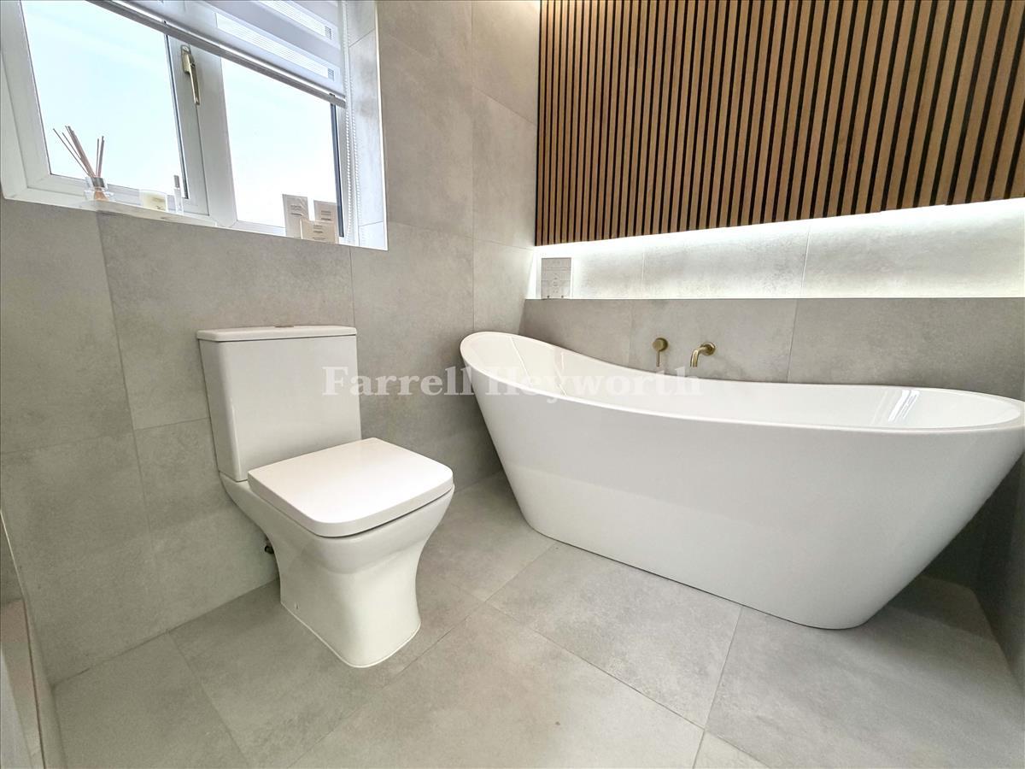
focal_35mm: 14
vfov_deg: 85.7
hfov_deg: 102.1
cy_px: 384
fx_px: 415
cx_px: 512
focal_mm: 2.22
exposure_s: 1/100
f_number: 2.2
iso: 320
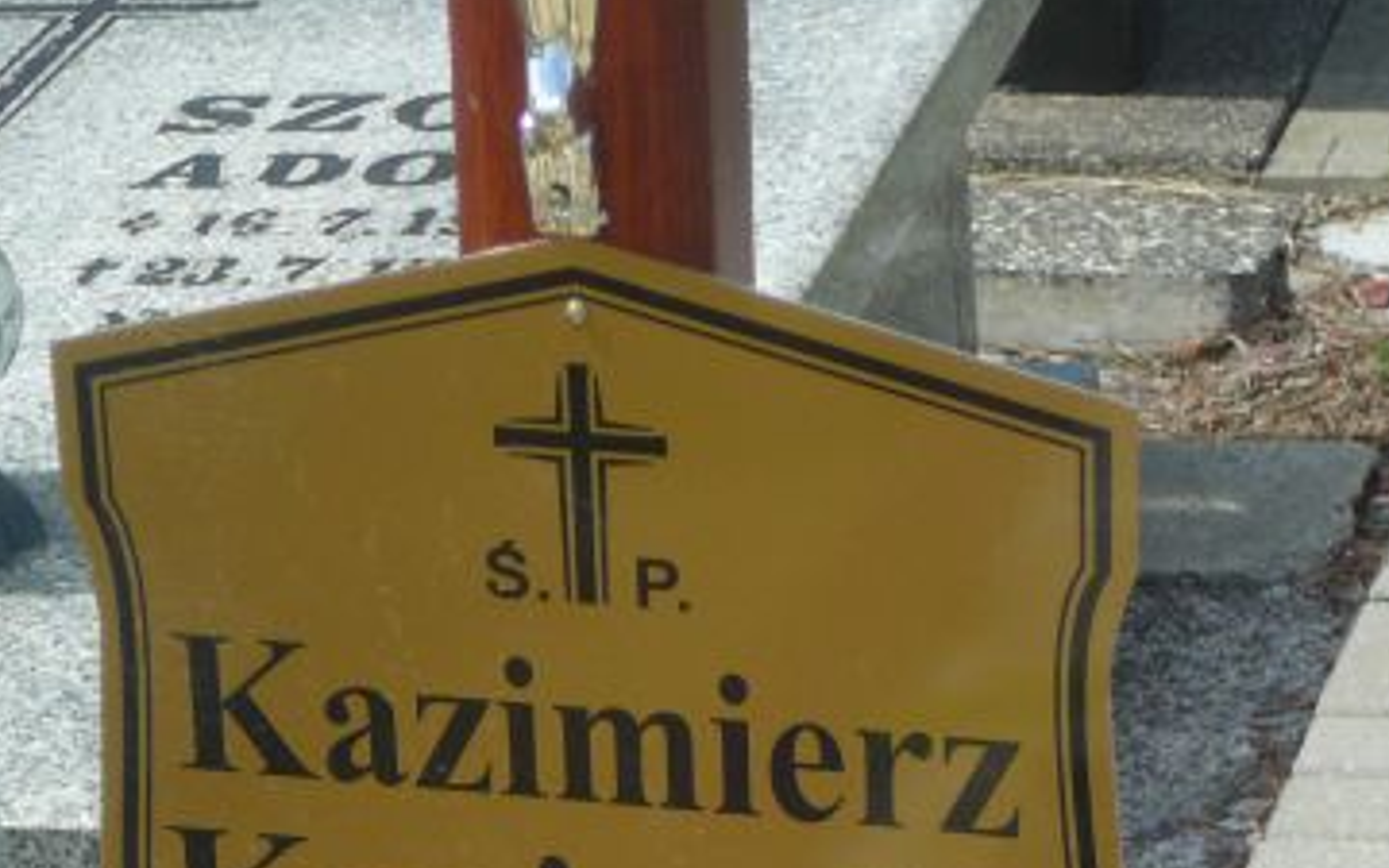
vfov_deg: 9.0
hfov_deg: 14.4
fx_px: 5489
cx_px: 586
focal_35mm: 145
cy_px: 833
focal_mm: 11.5
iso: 80
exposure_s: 1/640
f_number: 3.7
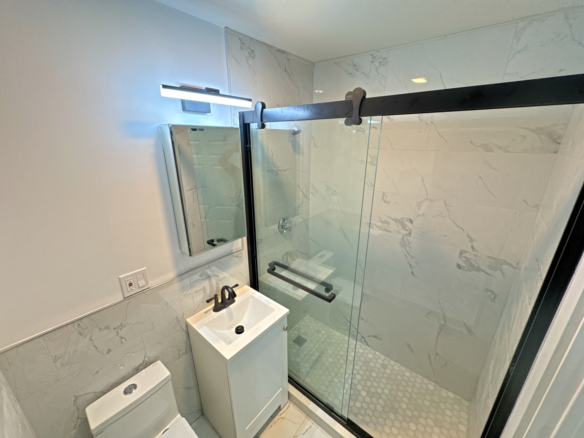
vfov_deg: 85.7
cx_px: 292
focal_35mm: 14
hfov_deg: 102.1
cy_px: 219
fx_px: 236
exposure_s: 1/120
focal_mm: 2.22
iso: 200
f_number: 2.2
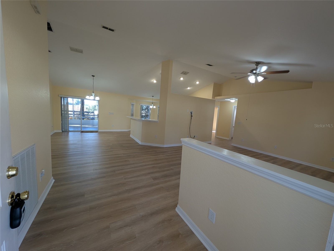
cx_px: 167
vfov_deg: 94.5
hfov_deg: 110.5
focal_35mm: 12
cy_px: 126
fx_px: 116
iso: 53
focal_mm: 2.23
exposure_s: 1/60
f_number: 1.95
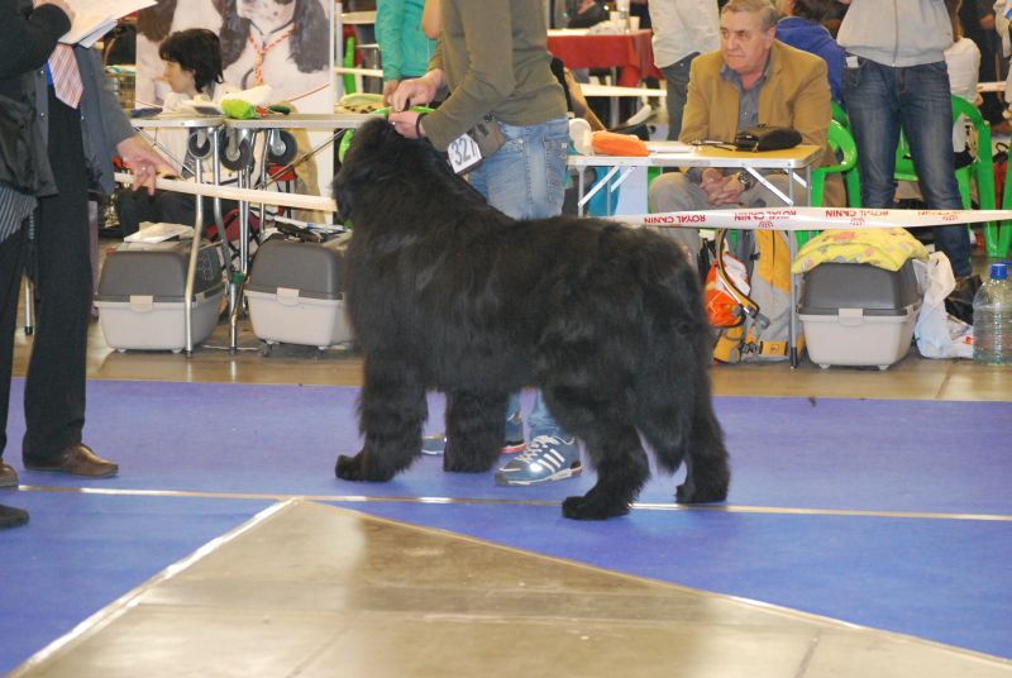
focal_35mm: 150
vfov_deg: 9.2
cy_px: 339
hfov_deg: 13.7
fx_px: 4223
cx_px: 506
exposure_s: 1/60
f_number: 4.5
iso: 1600
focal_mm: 100
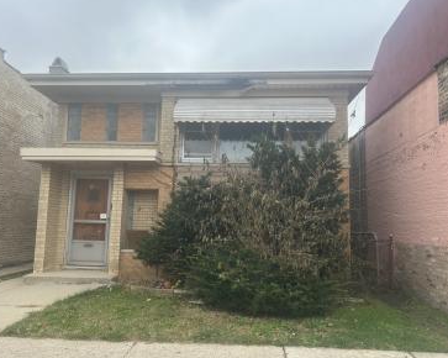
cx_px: 210
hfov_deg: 62.2
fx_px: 371
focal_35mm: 28
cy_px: 178
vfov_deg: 51.5
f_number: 1.5
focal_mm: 5.7
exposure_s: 1/504
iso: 50
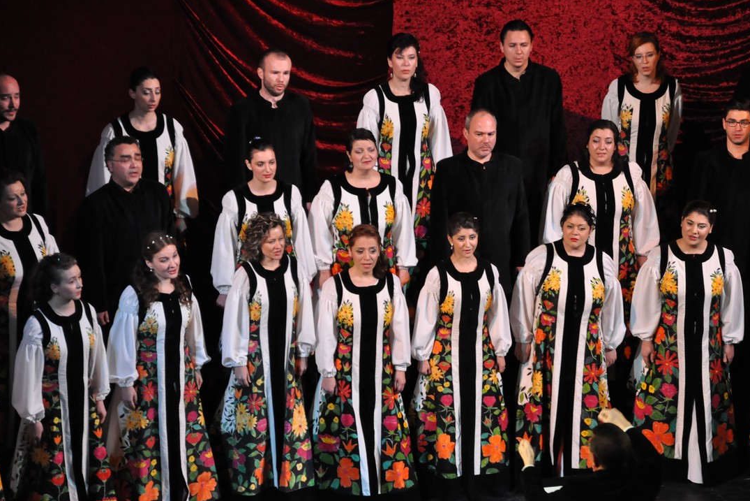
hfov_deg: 11.7
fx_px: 3658
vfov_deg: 7.8
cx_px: 414
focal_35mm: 176
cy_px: 232
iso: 1600
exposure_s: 1/20
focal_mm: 105
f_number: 5.6
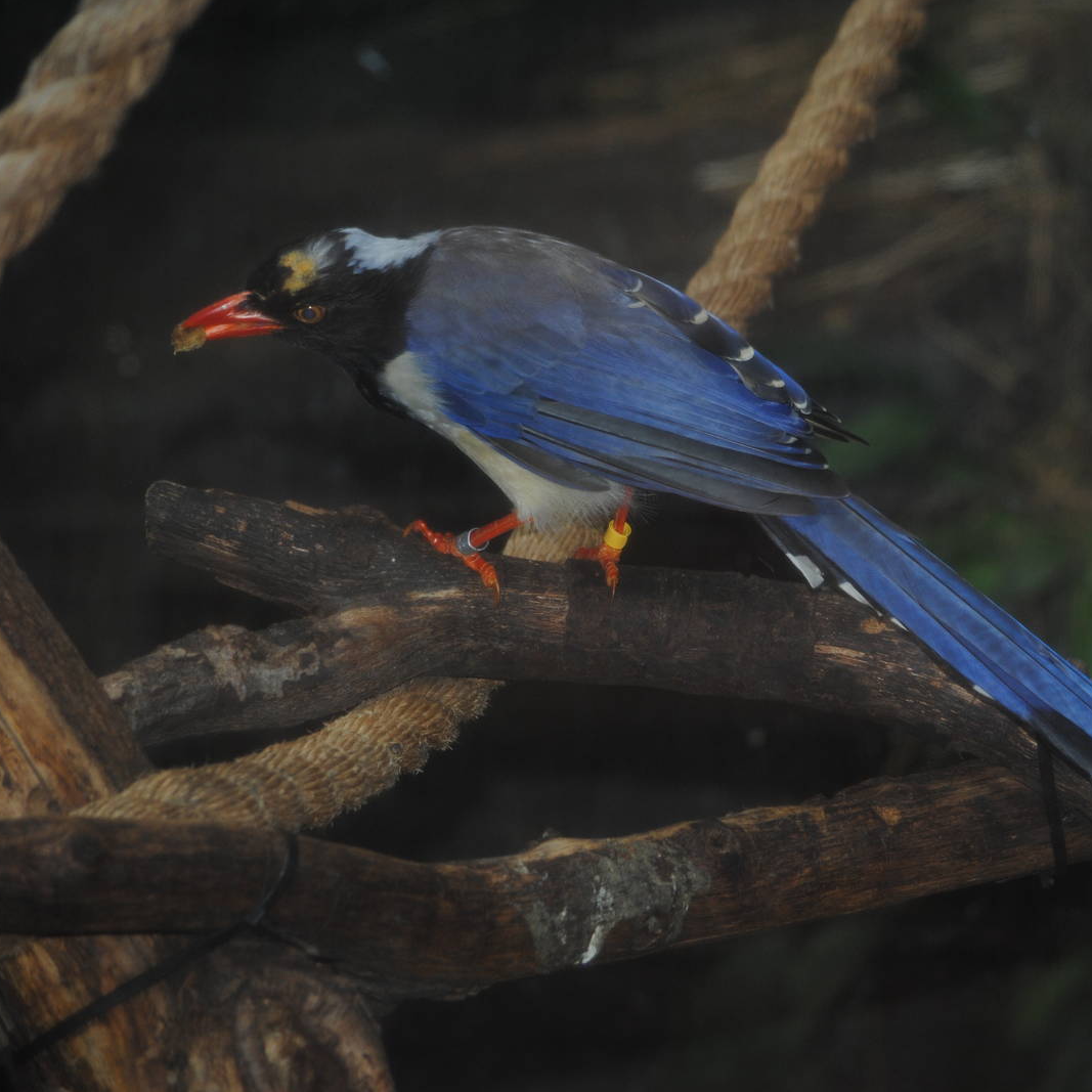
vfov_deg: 9.9
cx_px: 803
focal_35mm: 176
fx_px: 6282
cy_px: 545
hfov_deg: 9.9
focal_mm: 92
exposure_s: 1/60
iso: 200
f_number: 4.5
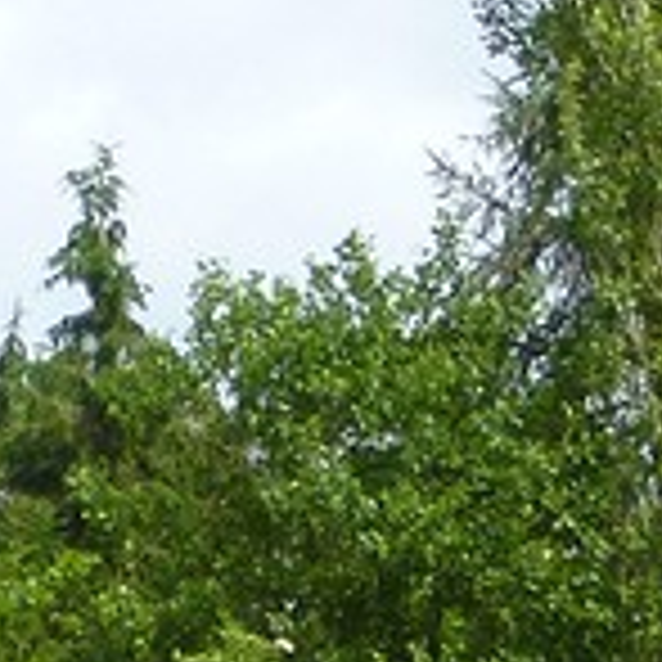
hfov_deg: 11.5
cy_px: 1716
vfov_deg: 10.0
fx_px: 3202
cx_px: -198
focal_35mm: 148
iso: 100
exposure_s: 1/500
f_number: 4
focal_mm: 4.3
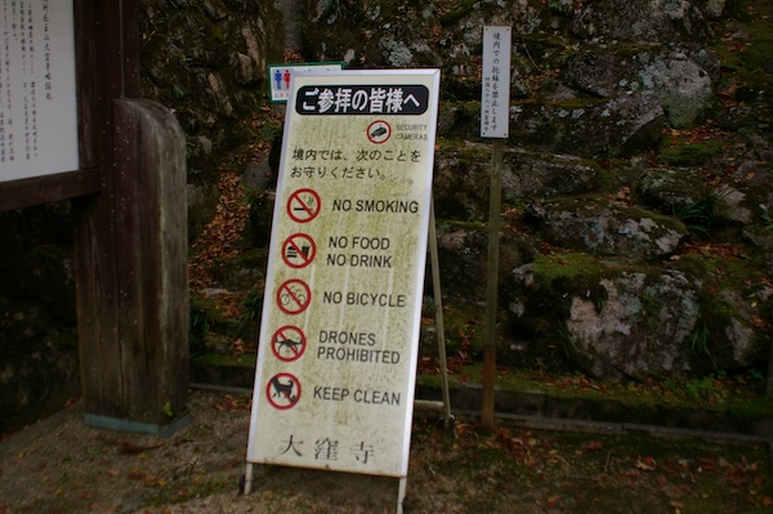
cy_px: 257
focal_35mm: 42
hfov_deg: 46.4
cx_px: 386
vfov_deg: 31.8
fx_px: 901
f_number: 4
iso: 400
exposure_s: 1/350
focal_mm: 28
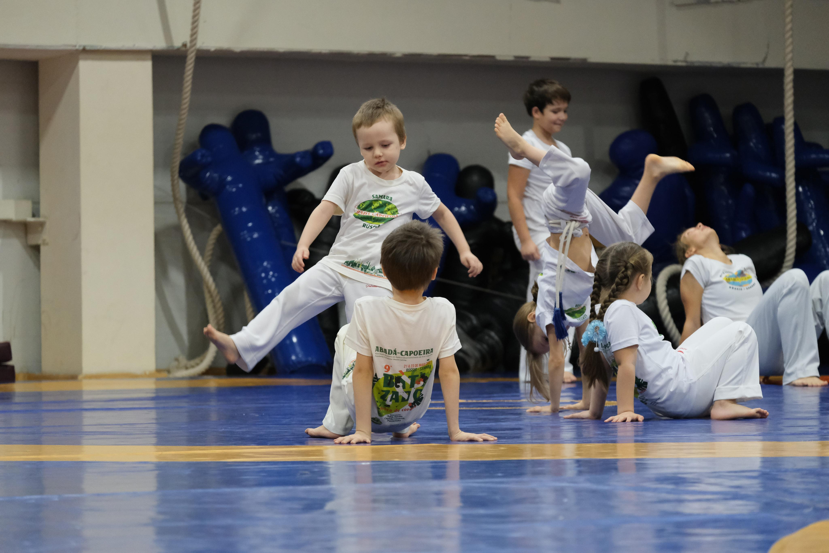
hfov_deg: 11.8
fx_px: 4007
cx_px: 414
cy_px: 276
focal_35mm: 174
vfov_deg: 7.9
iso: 5000
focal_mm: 115.9
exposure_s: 1/320
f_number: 4.2
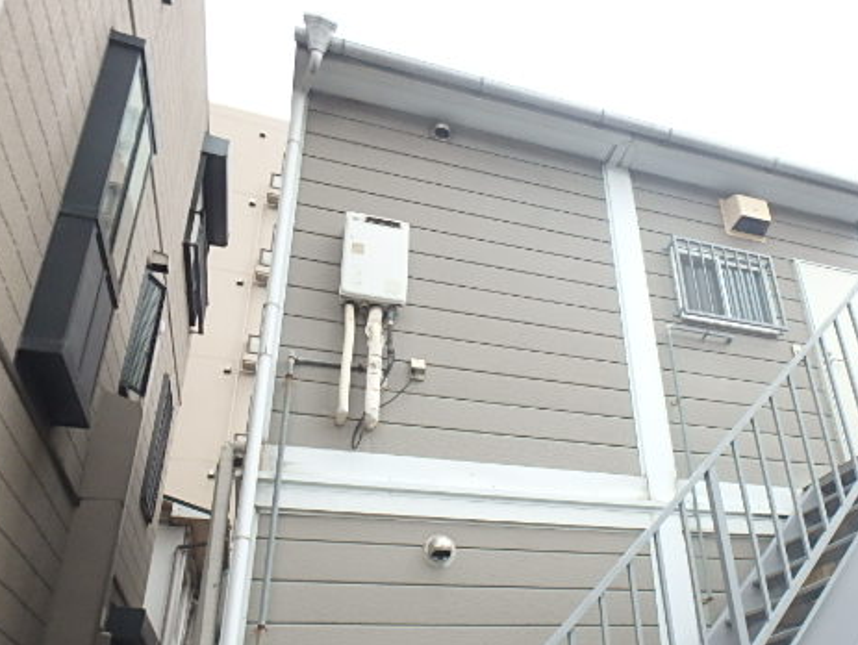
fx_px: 719
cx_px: 569
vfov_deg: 47.3
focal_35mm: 29
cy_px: 441
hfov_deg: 60.2
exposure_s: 1/30
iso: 200
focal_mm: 3.7
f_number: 3.5
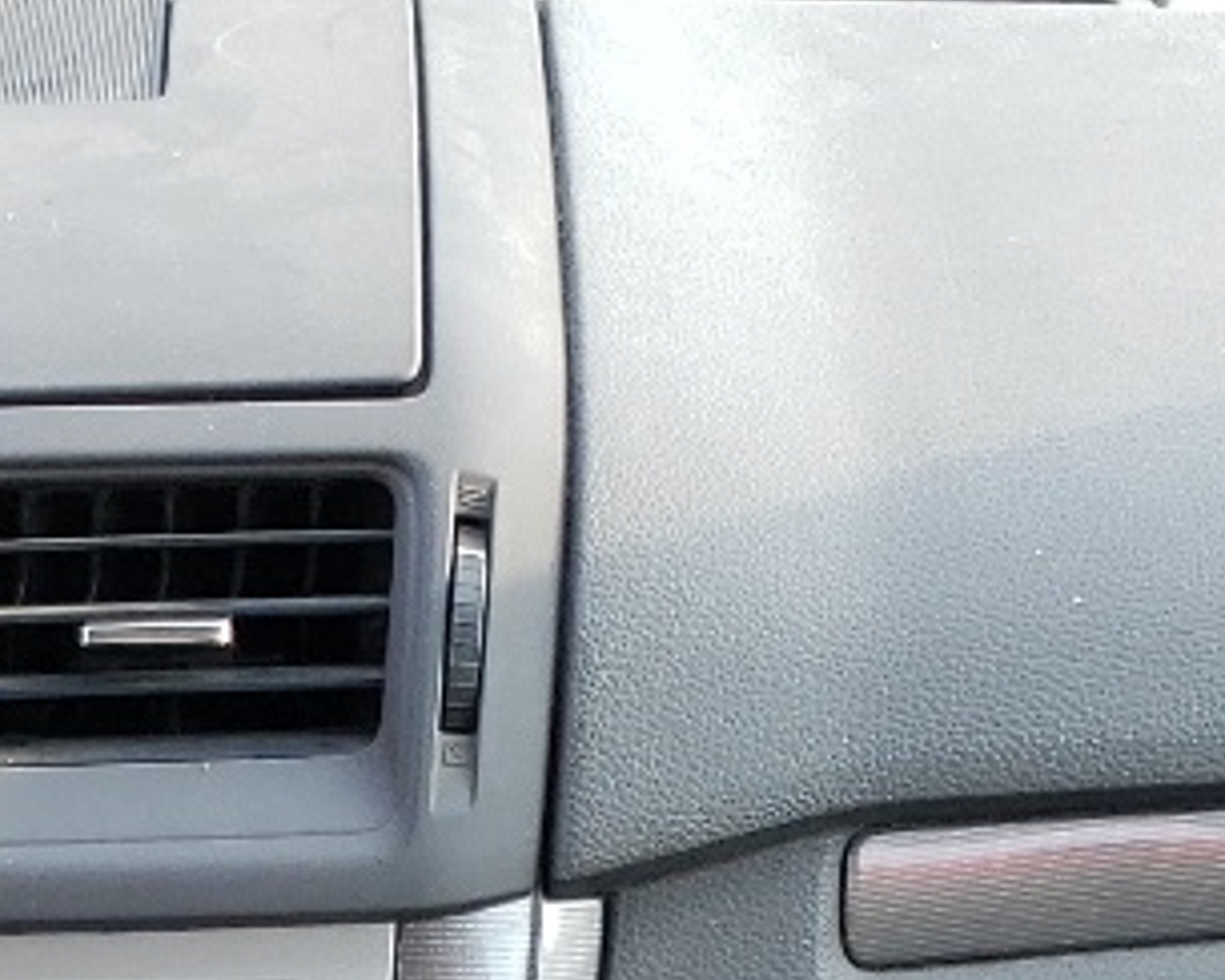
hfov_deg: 14.1
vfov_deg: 10.1
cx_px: -225
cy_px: 2390
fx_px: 4822
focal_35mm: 133
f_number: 1.5
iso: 50
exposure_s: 1/135
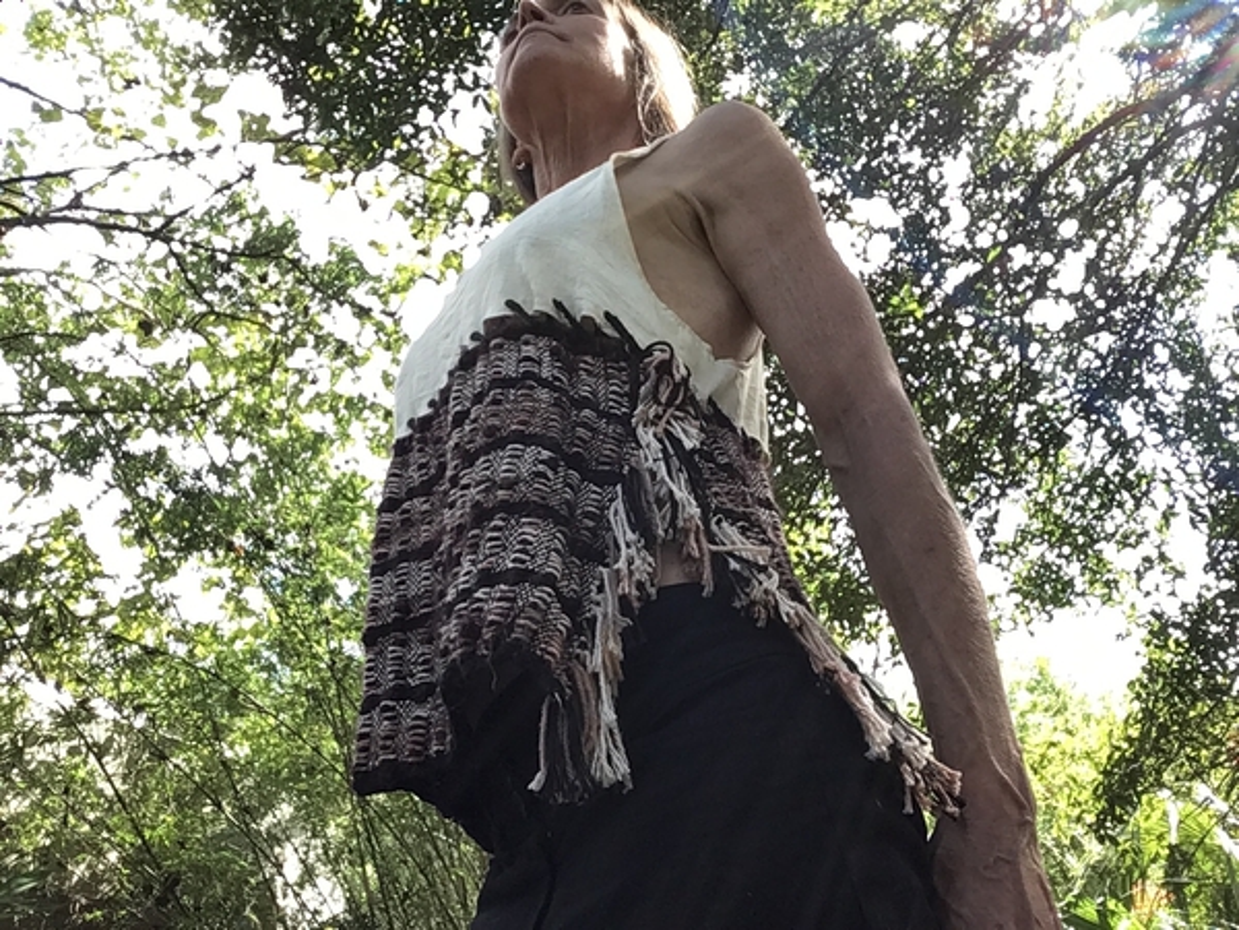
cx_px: 620
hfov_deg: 58.4
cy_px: 465
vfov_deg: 45.4
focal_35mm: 31
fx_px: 1110
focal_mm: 2.15
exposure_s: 1/156
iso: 50
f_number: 2.4
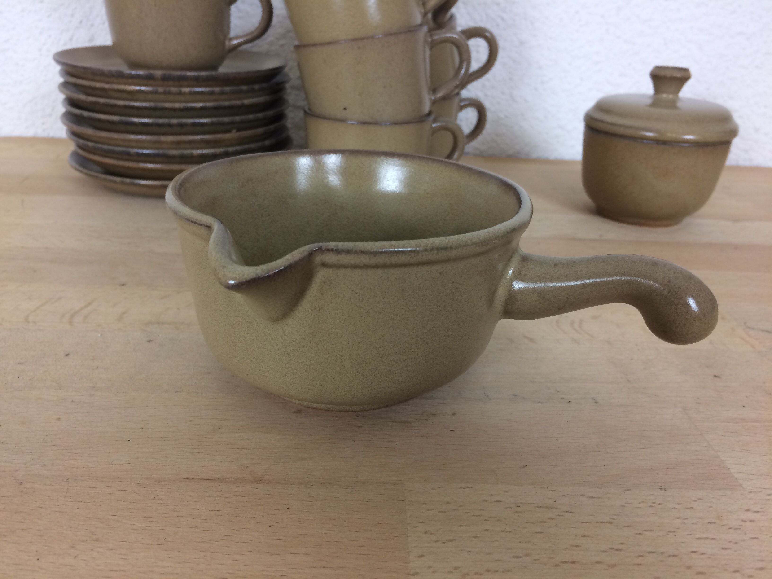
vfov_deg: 48.2
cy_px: 290
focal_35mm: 29
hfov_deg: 61.7
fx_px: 647
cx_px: 386
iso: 50
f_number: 2.2
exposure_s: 1/33
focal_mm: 4.15
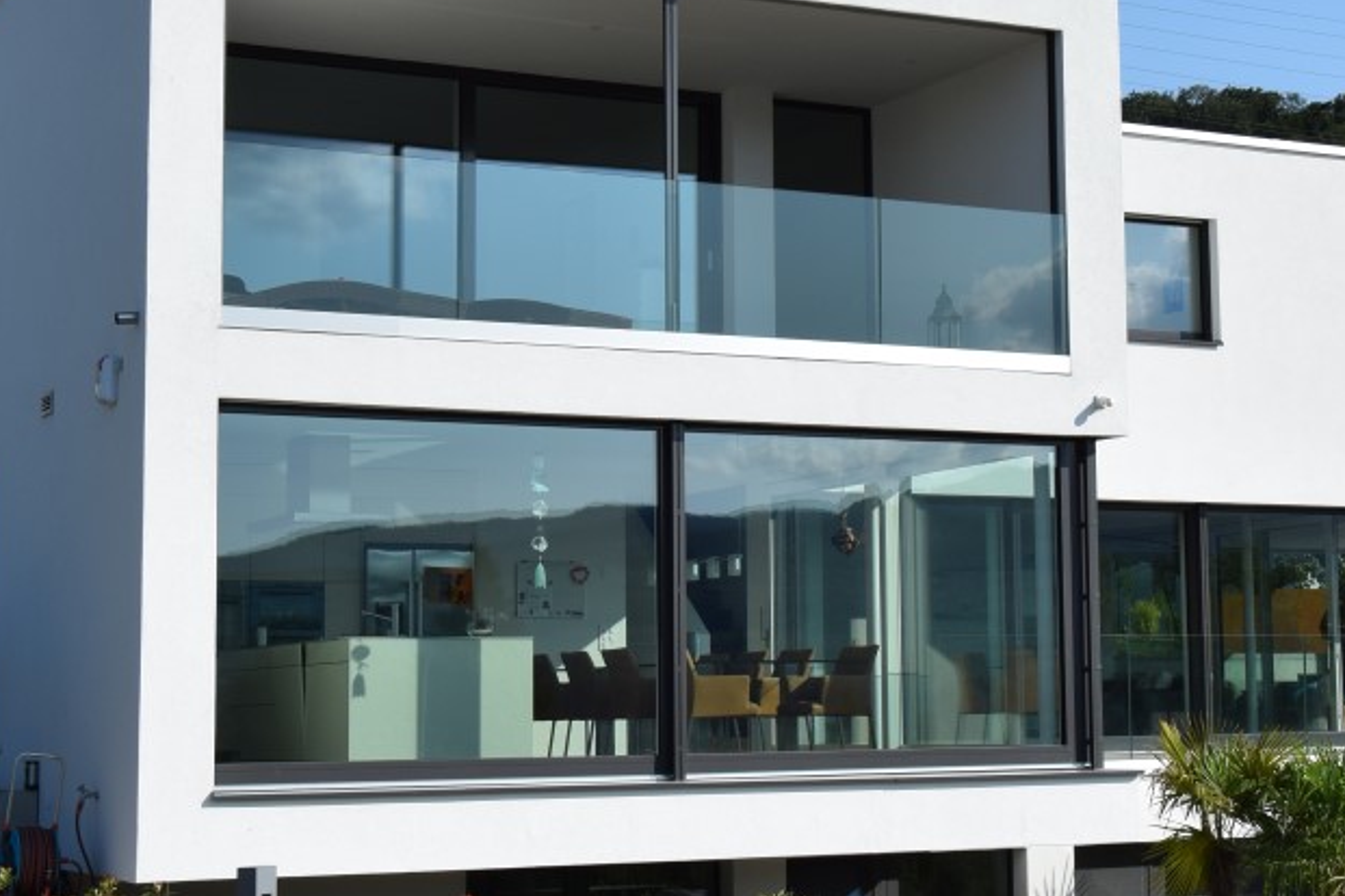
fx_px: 2727
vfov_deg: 18.7
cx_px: 895
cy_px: 390
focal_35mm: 73
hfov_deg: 27.5
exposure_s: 1/400
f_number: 10
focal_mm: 24
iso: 200
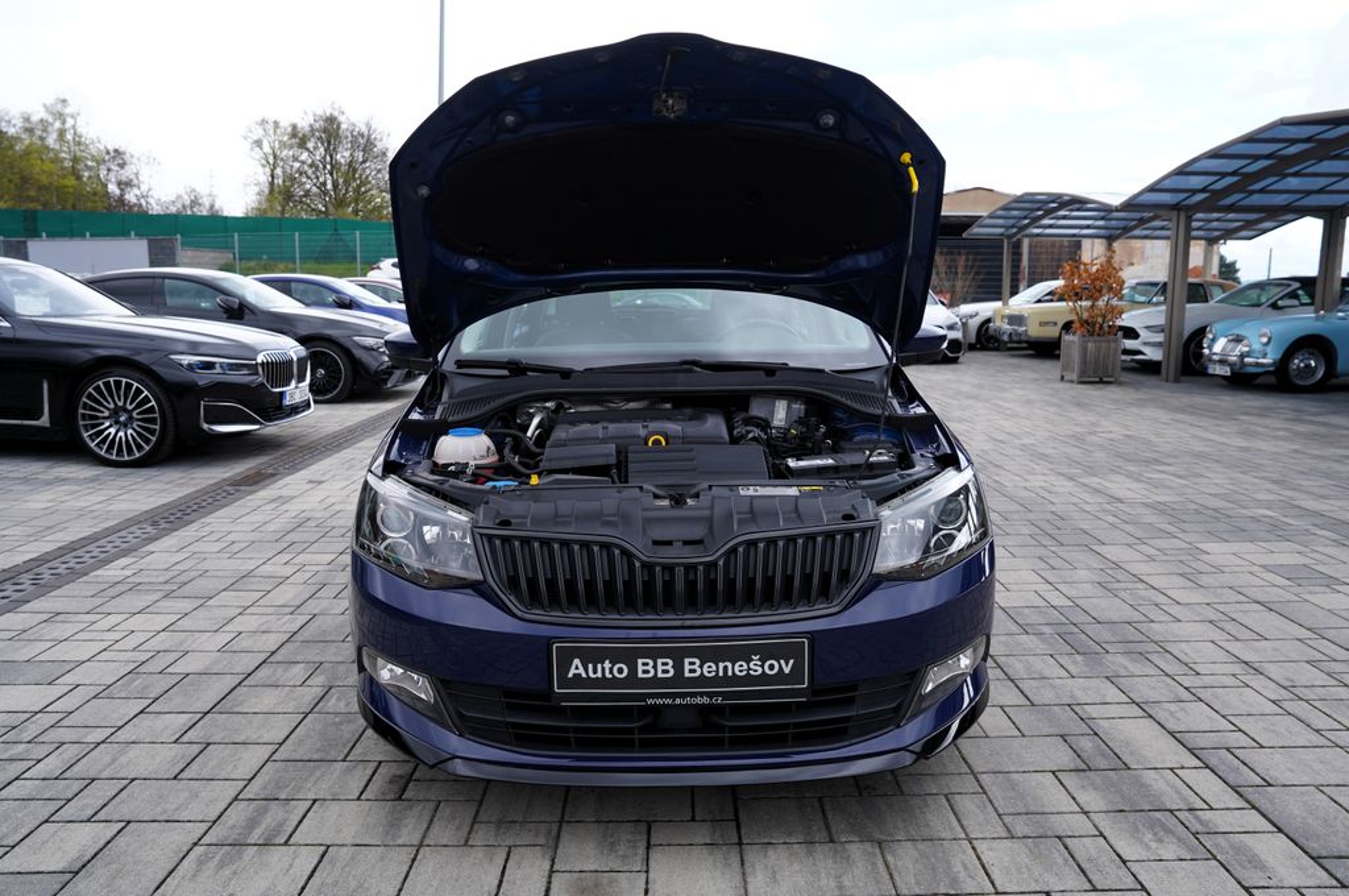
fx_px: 936
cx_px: 674
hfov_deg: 71.6
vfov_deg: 51.2
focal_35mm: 25
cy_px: 448
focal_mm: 25
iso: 100
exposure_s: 1/125
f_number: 5.6
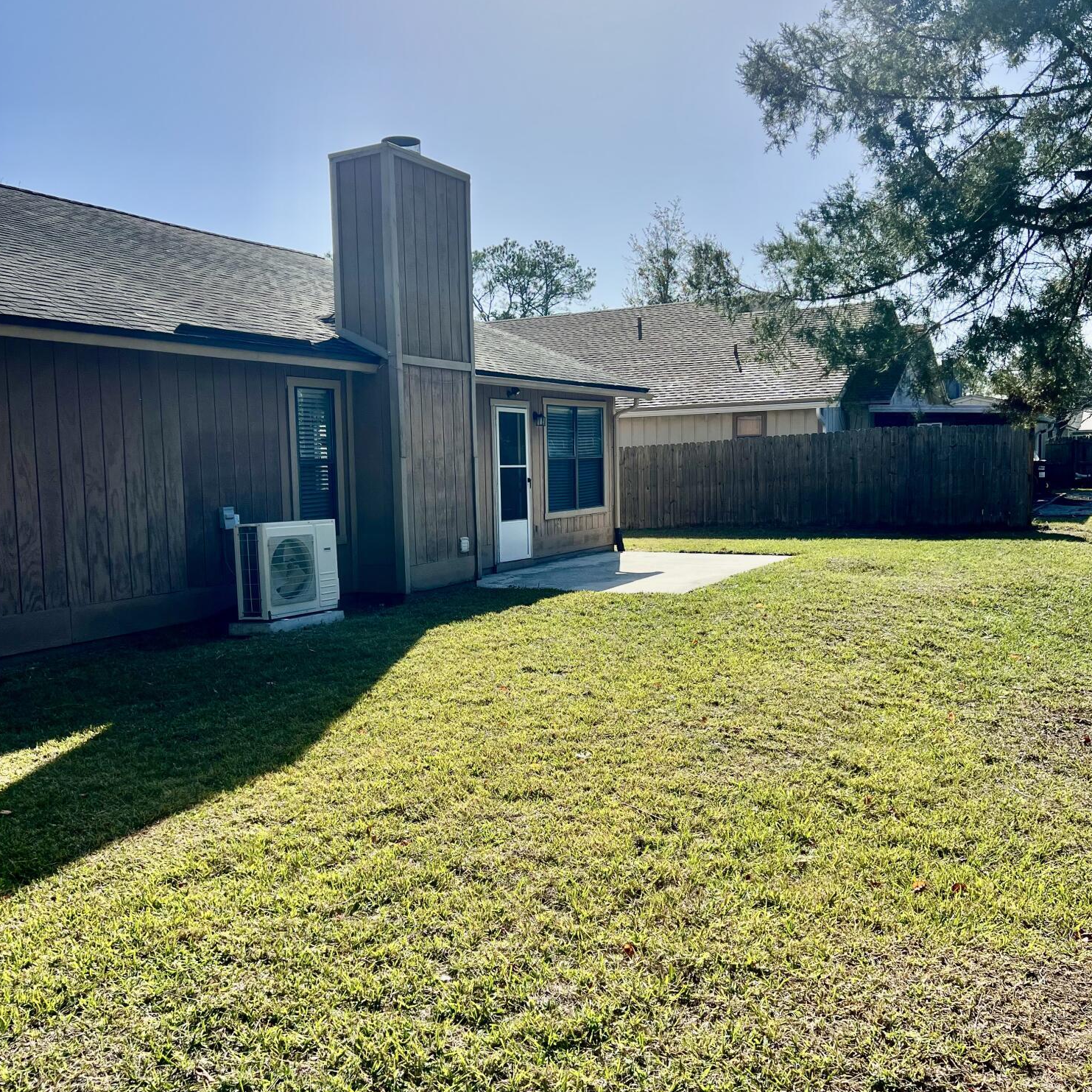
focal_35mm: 31
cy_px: 546
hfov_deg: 52.5
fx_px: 1106
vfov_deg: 52.5
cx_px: 543
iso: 50
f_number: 1.5
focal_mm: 5.7
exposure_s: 1/6211
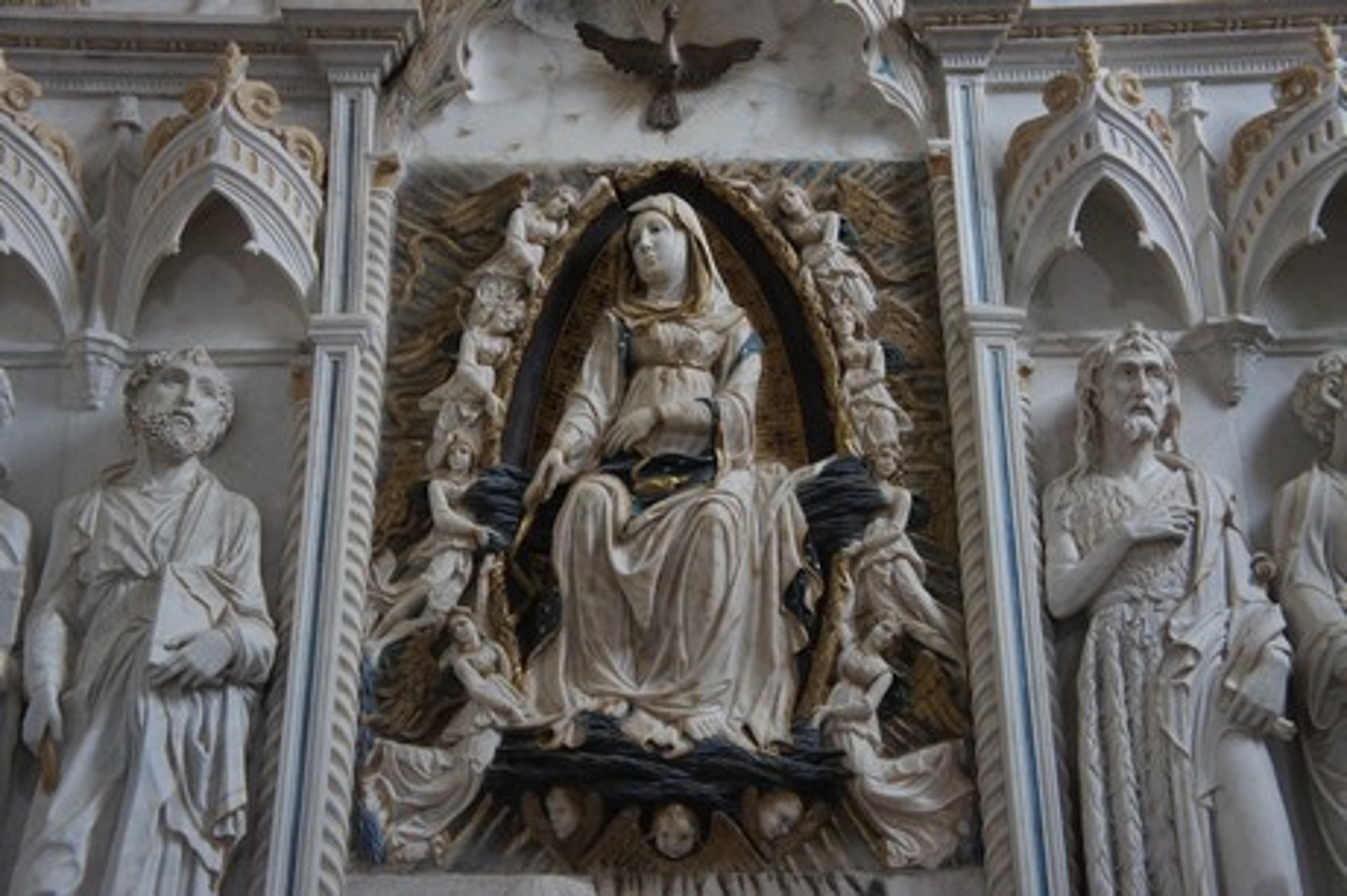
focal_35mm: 52
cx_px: 674
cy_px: 448
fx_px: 1963
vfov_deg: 25.7
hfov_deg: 37.9
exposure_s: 1/50
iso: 1600
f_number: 4.5
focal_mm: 35
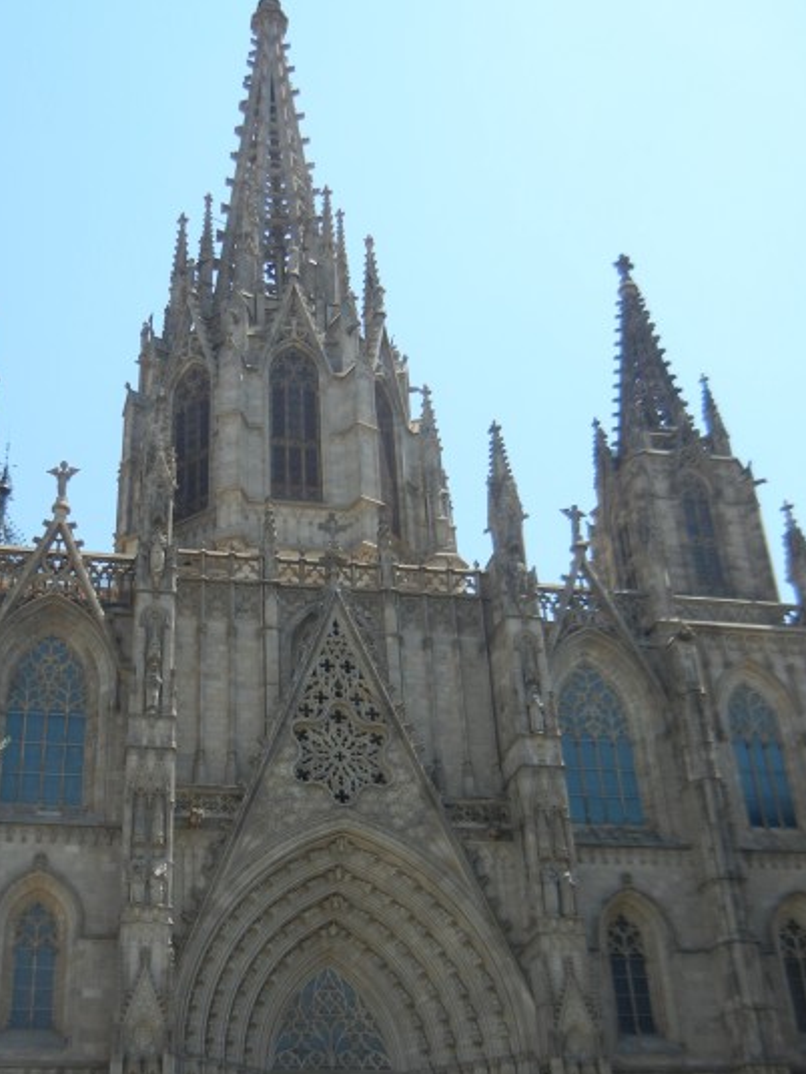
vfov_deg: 43.5
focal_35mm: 43
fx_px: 1335
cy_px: 669
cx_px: 297
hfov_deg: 33.4
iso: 160
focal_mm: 5.4
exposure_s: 1/276
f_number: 7
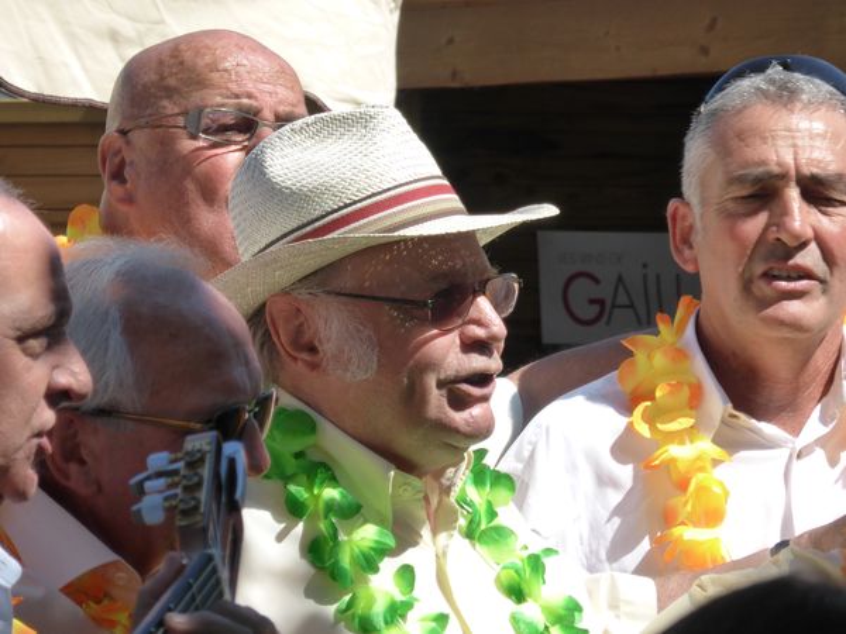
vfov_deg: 3.1
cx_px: 423
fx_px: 11658
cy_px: 317
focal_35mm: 477
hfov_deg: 4.2
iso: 200
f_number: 6.2
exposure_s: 1/500
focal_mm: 77.4
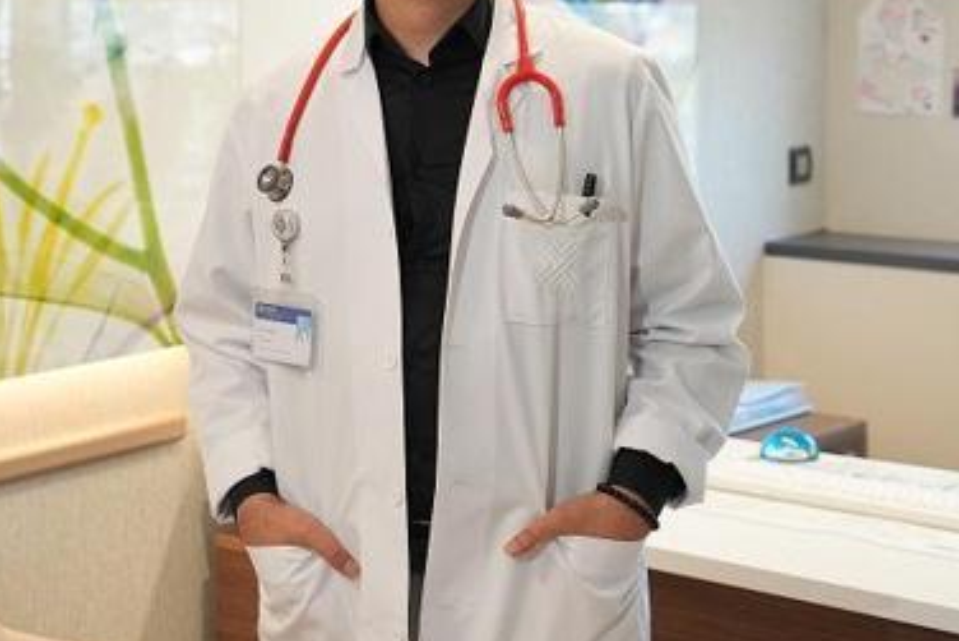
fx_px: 2265
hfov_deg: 23.9
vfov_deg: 16.0
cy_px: 133
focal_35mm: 85
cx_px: 402
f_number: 4
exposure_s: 1/50
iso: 250
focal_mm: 52
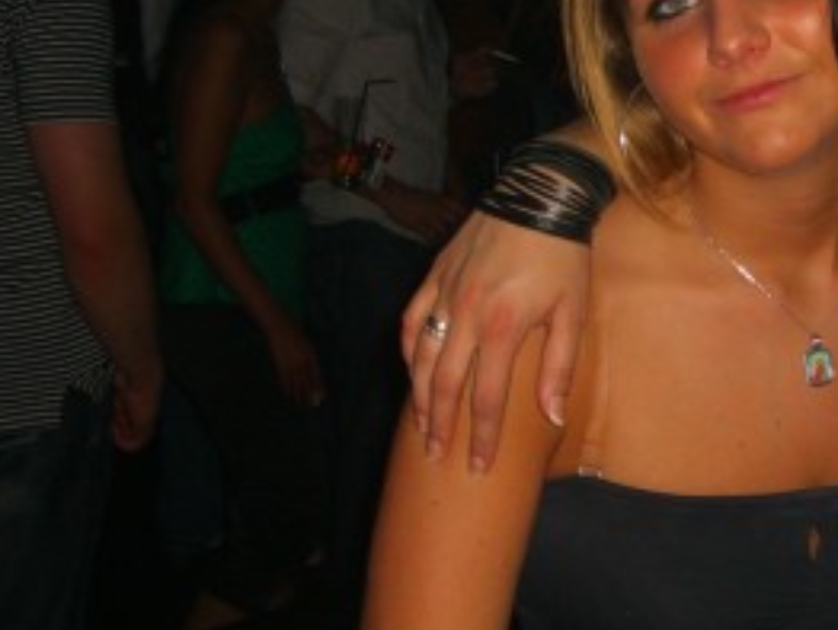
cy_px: 281
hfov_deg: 22.1
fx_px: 2108
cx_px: 716
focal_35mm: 87
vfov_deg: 17.0
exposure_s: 1/60
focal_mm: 7.9
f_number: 2.8
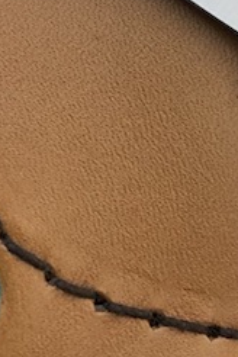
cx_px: 107
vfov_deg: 16.8
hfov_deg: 12.2
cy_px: -160
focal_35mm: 112
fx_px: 1111
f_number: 1.8
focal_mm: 3.99
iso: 40
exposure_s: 1/20
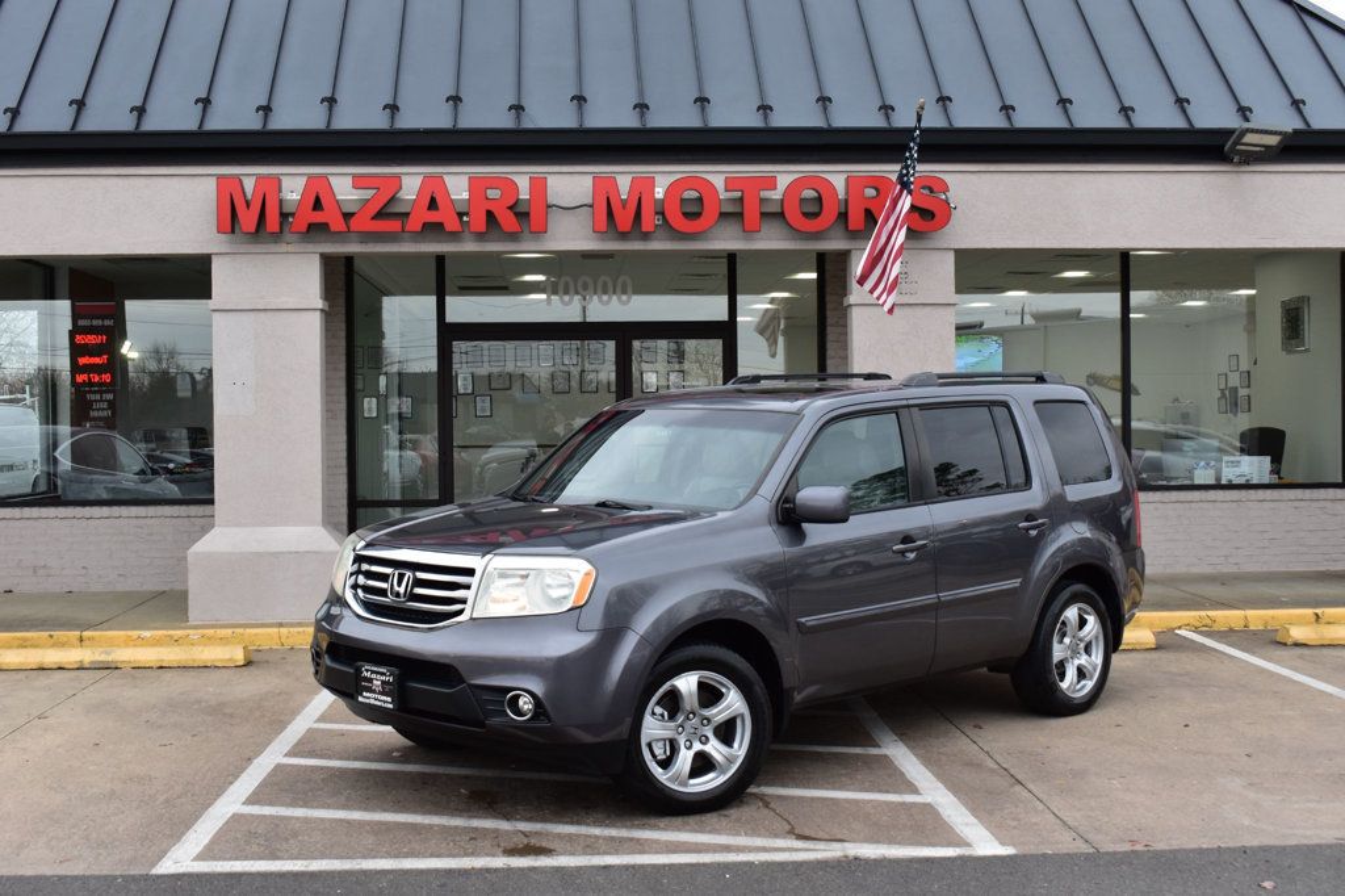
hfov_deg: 45.0
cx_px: 672
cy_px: 448
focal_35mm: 44
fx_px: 1625
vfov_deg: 30.8
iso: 400
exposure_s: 1/100
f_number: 9
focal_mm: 29
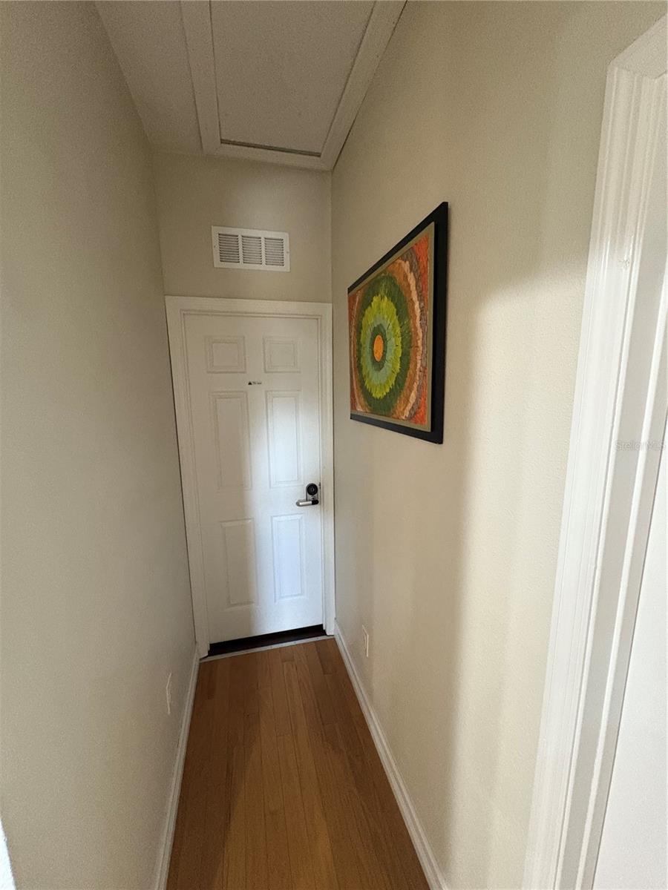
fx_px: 360
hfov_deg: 85.7
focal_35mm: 14
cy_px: 445
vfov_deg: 102.1
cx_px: 334
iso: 1000
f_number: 2.2
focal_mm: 2.22
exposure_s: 1/60
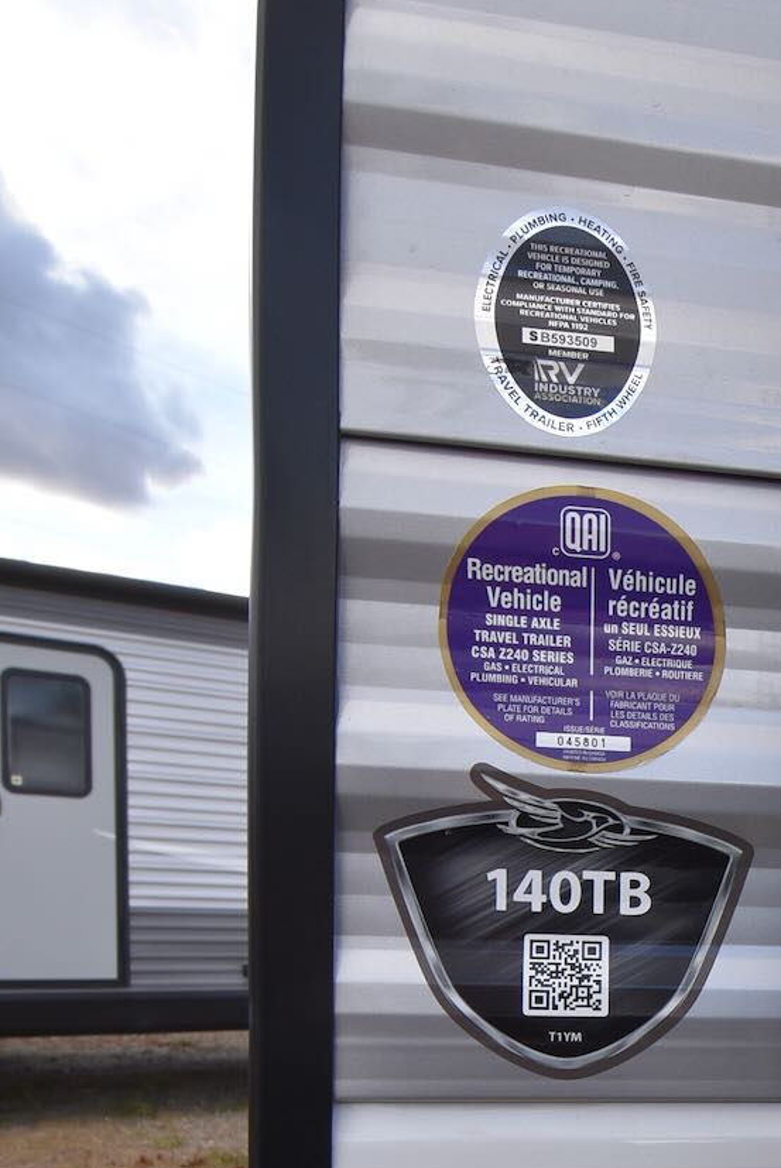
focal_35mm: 38
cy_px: 1013
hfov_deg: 31.8
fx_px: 1219
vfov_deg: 47.0
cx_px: 839
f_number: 8
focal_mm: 11.5
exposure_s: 1/250
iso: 360
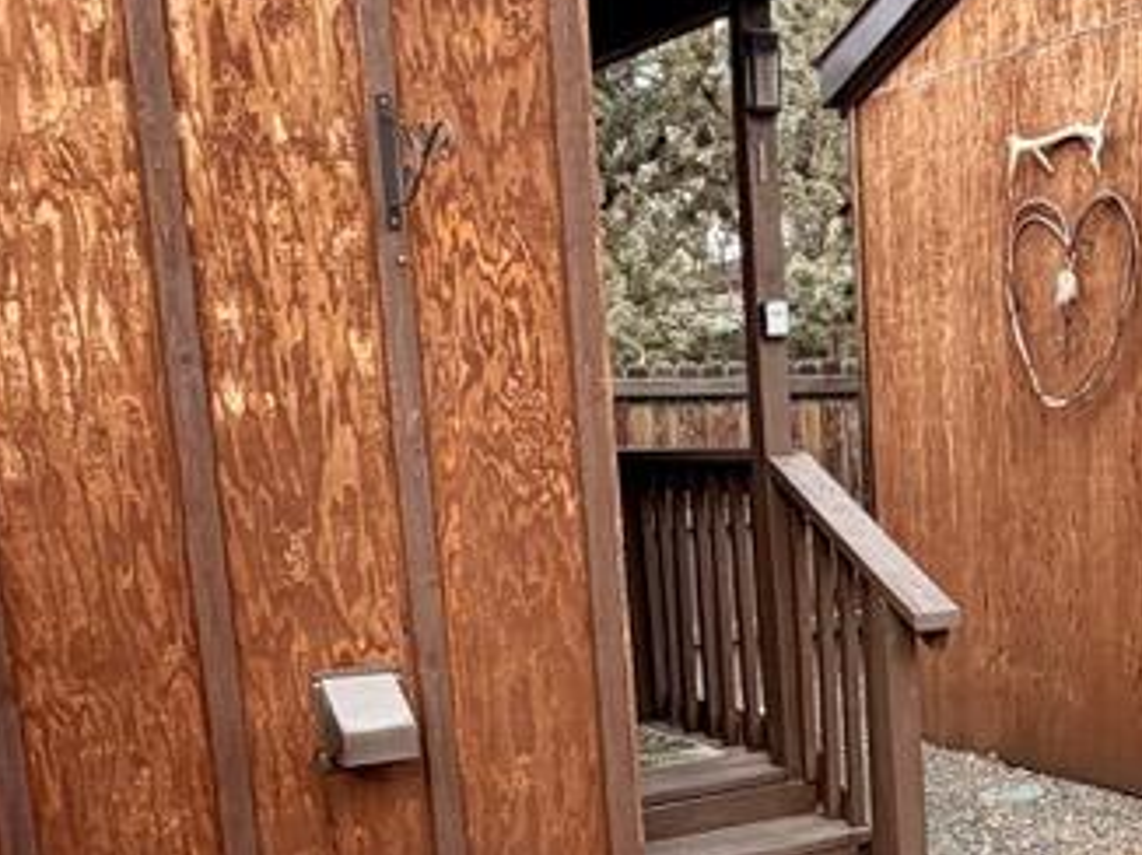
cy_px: 785
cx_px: 925
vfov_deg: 25.6
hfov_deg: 33.9
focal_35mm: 55
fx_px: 1813
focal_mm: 2.22
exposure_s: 1/291
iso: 50
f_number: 2.2
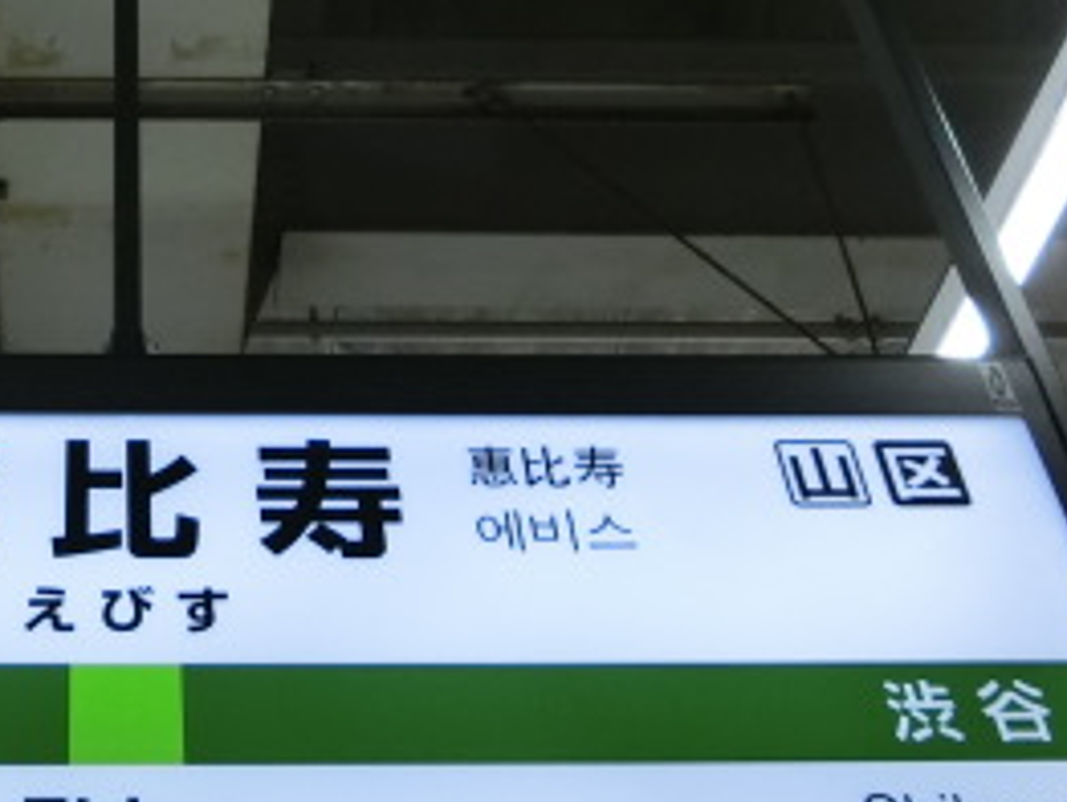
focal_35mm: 61
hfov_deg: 30.5
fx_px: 1882
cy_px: 159
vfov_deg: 23.7
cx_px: 143
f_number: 3.5
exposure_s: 1/125
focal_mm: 4.5
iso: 250
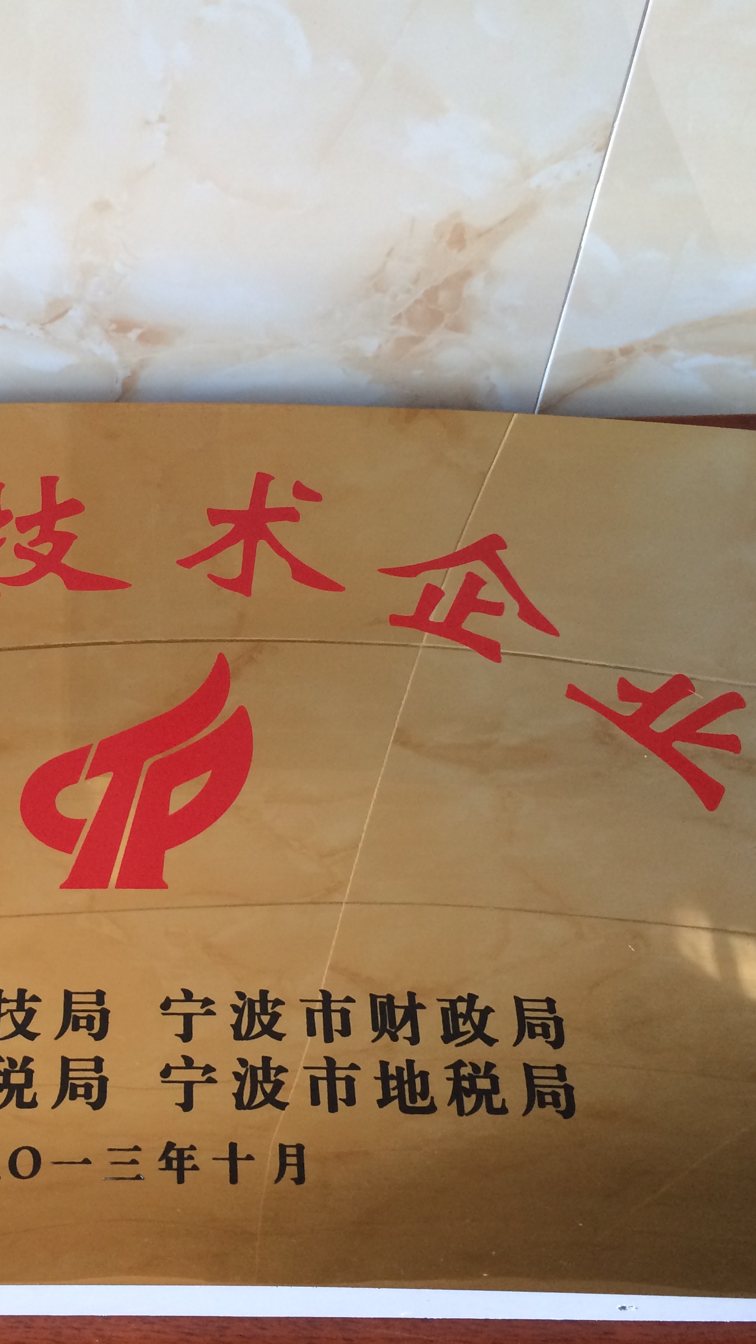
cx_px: 154
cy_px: 670
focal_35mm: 43
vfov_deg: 47.4
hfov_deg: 27.2
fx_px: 1532
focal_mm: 4.15
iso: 50
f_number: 2.2
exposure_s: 1/30
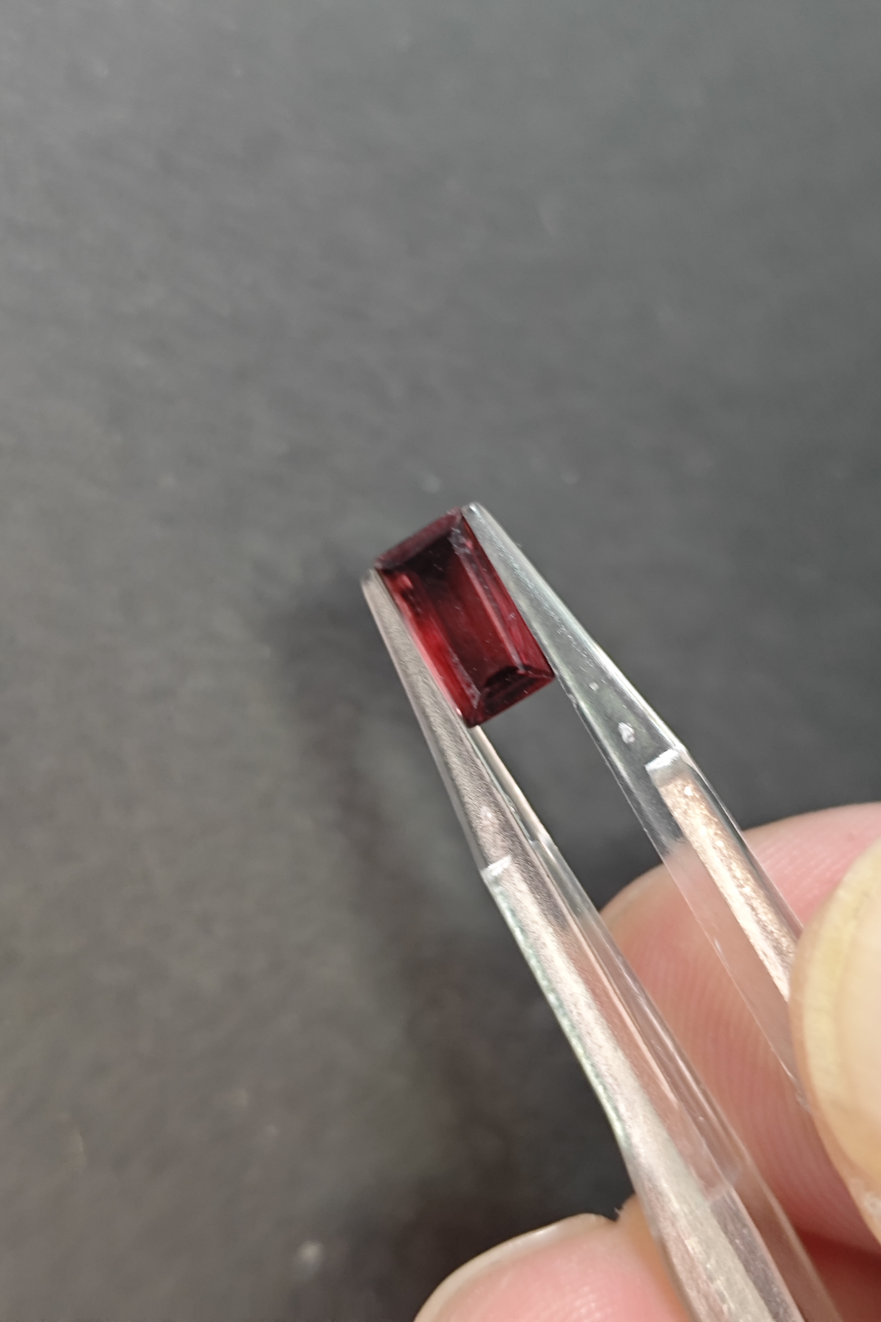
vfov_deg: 38.9
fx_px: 1872
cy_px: 661
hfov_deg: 26.5
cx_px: 472
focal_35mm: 51
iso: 160
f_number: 1.6
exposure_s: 1/100
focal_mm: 5.84
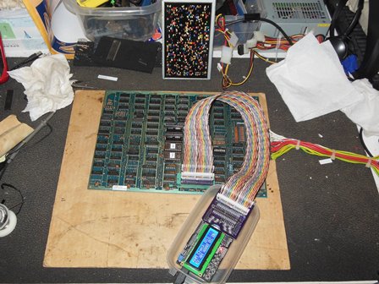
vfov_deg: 42.9
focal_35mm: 33
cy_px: 142
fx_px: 361
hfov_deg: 55.4
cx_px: 190
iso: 200
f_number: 3.5
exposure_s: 1/30
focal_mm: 6
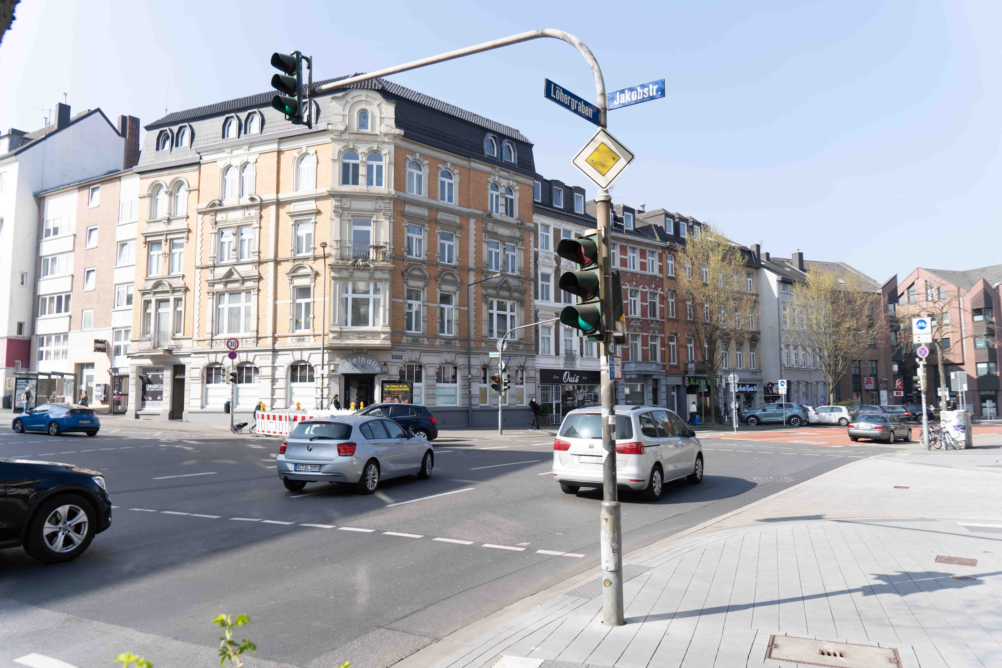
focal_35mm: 25
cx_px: 501
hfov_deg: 71.5
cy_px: 334
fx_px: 696
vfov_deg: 51.3
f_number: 4.5
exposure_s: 1/320
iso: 100
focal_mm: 25
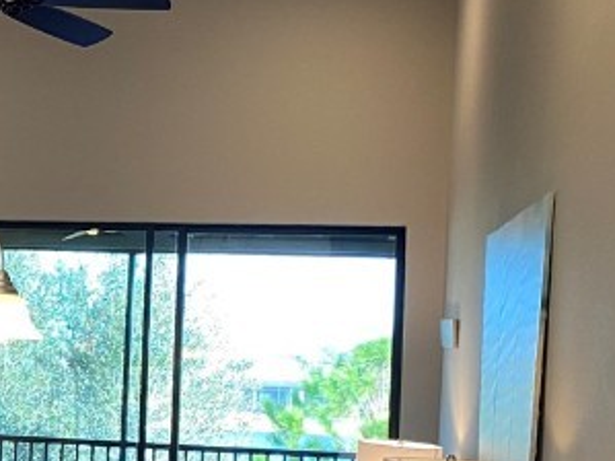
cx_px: -115
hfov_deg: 20.6
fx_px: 1581
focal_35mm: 89
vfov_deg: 16.5
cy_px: 354
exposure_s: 1/60
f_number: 1.8
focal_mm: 4.25
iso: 80
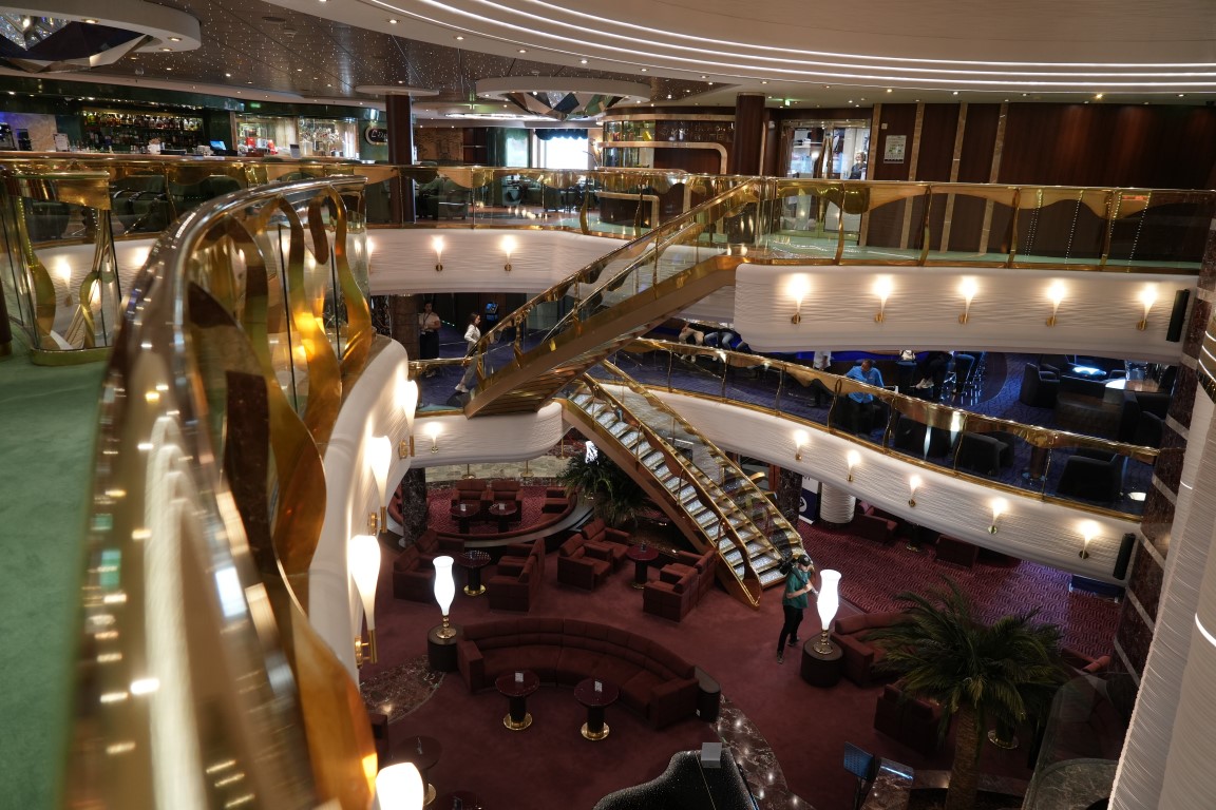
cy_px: 405
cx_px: 608
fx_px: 811
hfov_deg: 73.7
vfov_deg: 53.1
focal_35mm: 24
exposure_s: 1/60
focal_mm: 24
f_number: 4.5
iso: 1250
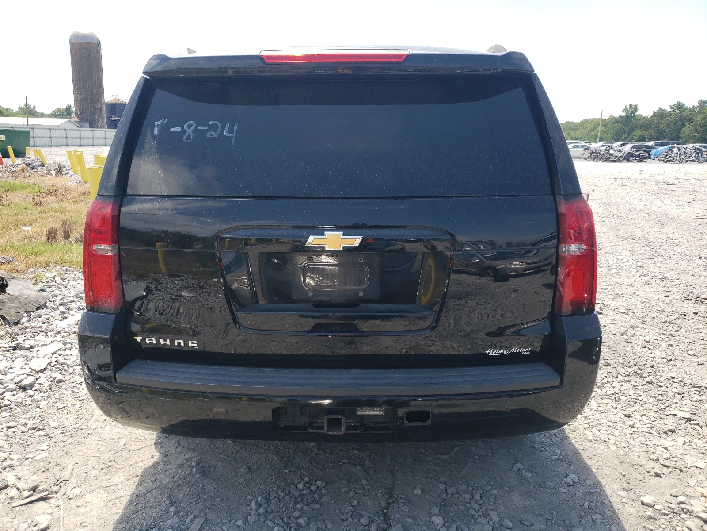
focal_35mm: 26
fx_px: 531
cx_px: 354
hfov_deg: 67.3
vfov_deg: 53.1
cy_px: 266
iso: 50
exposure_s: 1/1111
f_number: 1.5
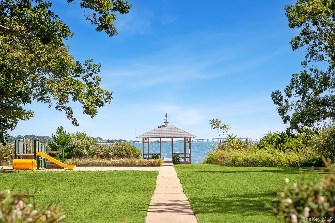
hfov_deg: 23.9
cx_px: 168
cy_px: 112
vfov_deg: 16.0
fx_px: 790
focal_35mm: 85
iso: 200
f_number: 5
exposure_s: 1/1600
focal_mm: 85
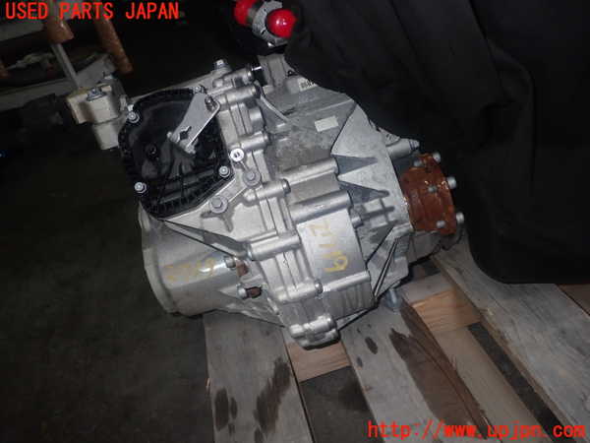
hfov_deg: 60.0
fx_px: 511
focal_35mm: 30
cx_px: 295
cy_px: 222
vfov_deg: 46.8
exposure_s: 1/30
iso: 200
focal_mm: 5.4
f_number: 6.3
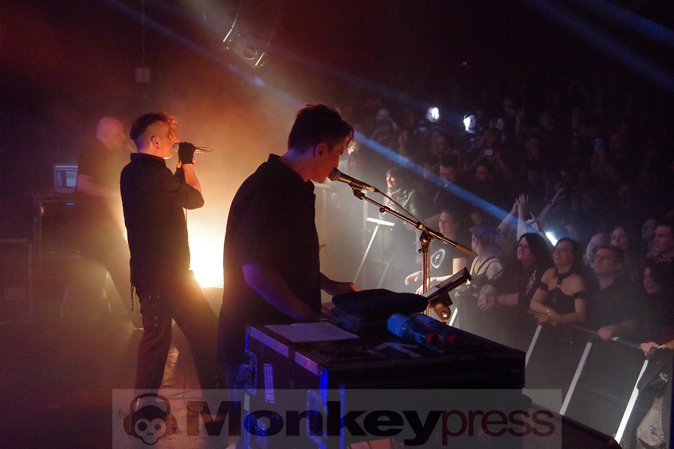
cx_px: 337
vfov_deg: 28.9
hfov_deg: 42.3
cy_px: 224
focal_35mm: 46
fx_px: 871
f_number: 5.6
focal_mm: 31
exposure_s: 1/320
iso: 6400
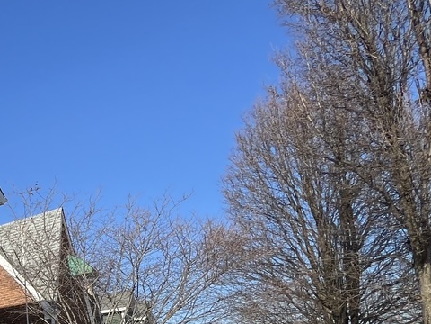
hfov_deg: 30.9
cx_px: -185
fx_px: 486
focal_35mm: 39
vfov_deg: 32.9
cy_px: 343
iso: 32
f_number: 1.8
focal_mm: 1.57
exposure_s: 1/1074
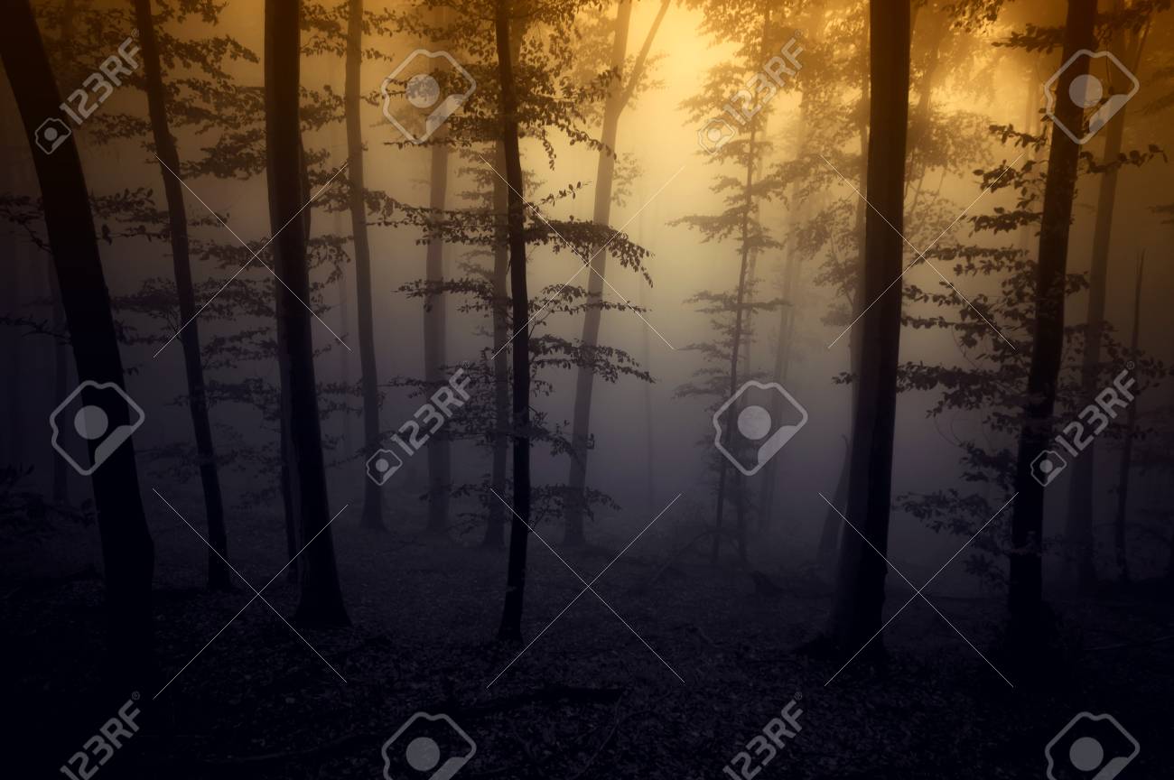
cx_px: 587
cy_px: 390
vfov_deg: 59.4
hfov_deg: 81.3
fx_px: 684
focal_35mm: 21
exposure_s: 1/25
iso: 400
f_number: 5
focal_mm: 14
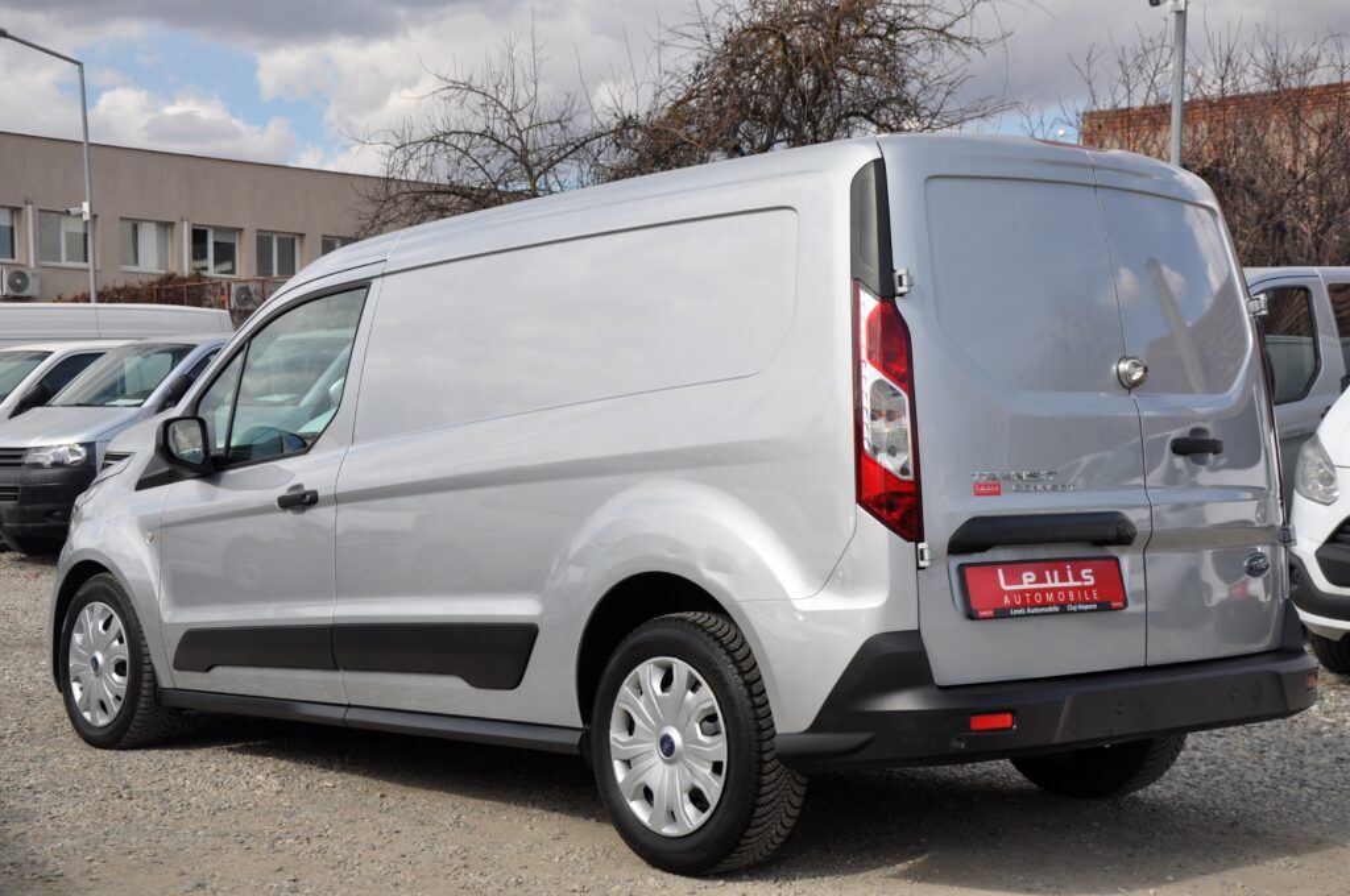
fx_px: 1966
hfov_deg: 37.9
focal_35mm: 52
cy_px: 448
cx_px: 675
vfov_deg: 25.7
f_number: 9
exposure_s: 1/320
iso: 400
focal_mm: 35
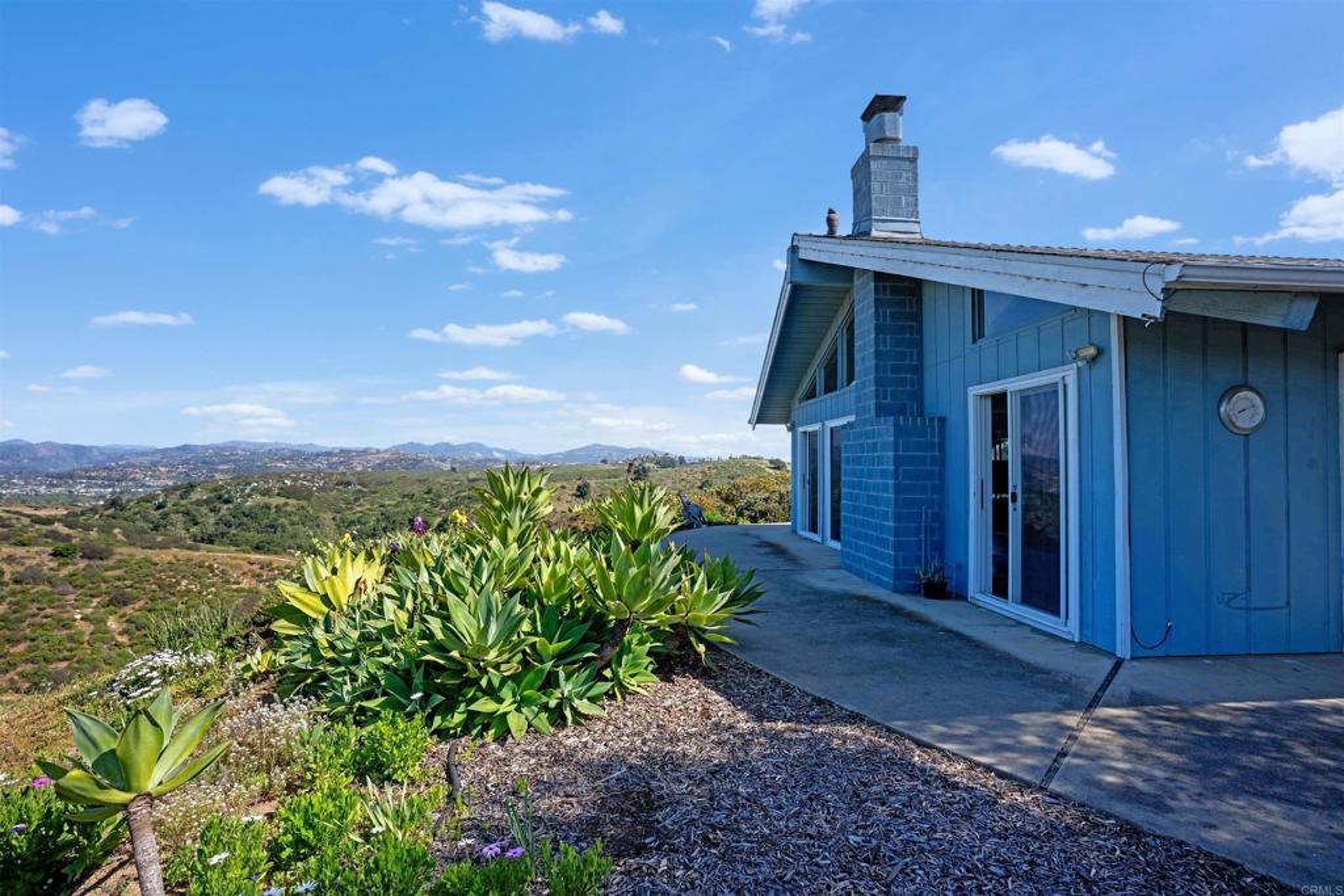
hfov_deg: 93.3
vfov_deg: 70.5
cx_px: 672
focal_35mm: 17
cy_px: 448
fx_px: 635
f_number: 9
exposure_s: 1/4000
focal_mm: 17
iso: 100
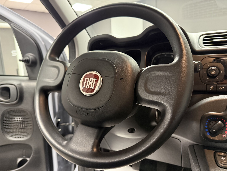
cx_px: 114
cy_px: 86
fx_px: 157
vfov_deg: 56.8
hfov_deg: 71.6
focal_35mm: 24
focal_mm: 6.76
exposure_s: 1/33
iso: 800
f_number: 1.78
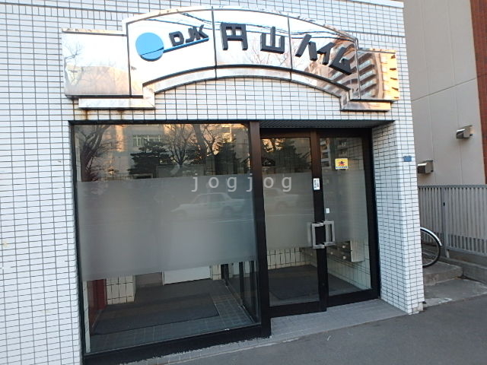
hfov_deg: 79.0
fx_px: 295
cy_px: 182
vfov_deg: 63.4
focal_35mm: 21
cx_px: 244
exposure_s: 1/60
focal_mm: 3.7
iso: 200
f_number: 3.5
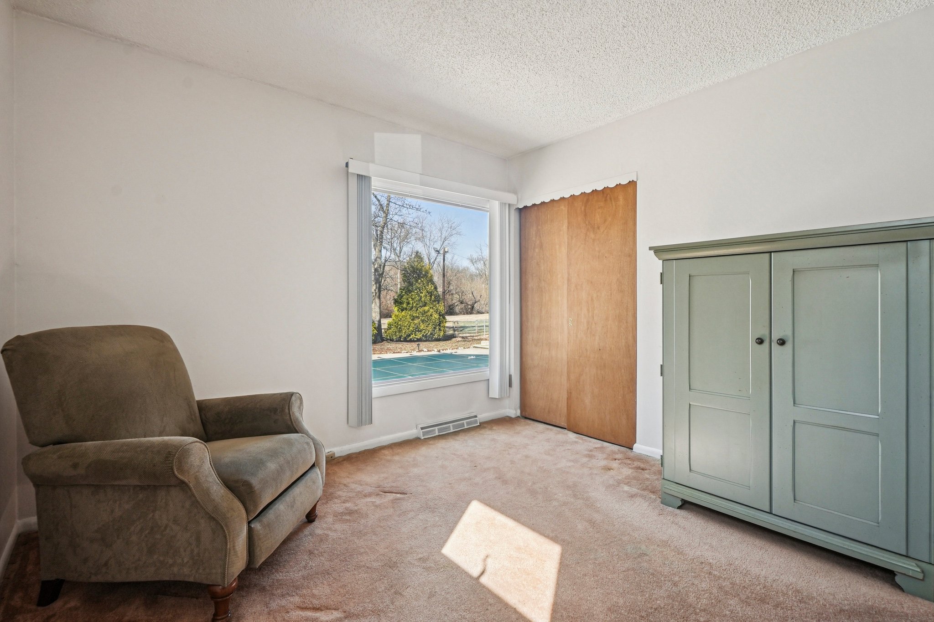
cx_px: 467
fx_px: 415
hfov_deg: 96.7
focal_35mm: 16
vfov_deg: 73.7
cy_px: 311
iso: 400
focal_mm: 16
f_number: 8
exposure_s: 1/400
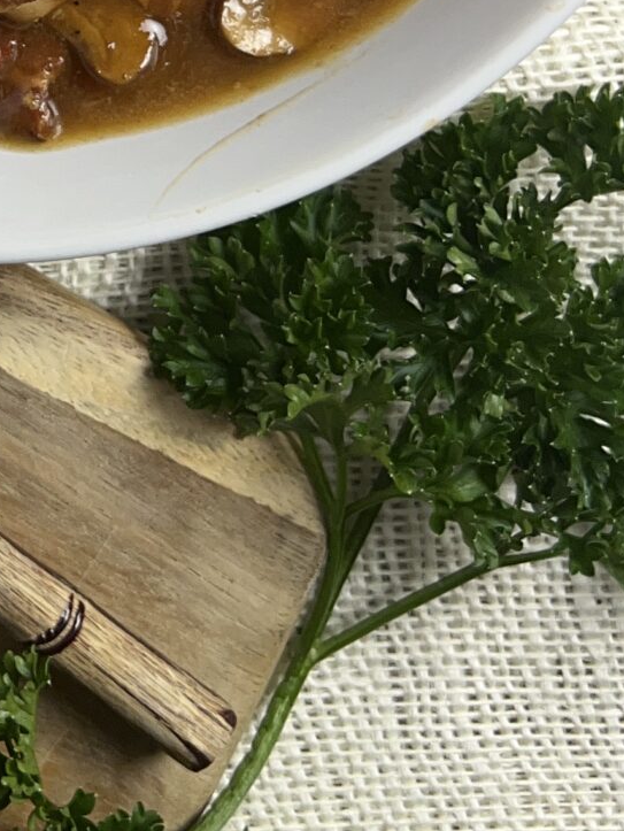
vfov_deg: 20.2
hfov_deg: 15.1
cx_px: -274
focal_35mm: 92
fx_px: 2209
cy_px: -106
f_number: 1.5
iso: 40
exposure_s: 1/77
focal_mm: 5.7
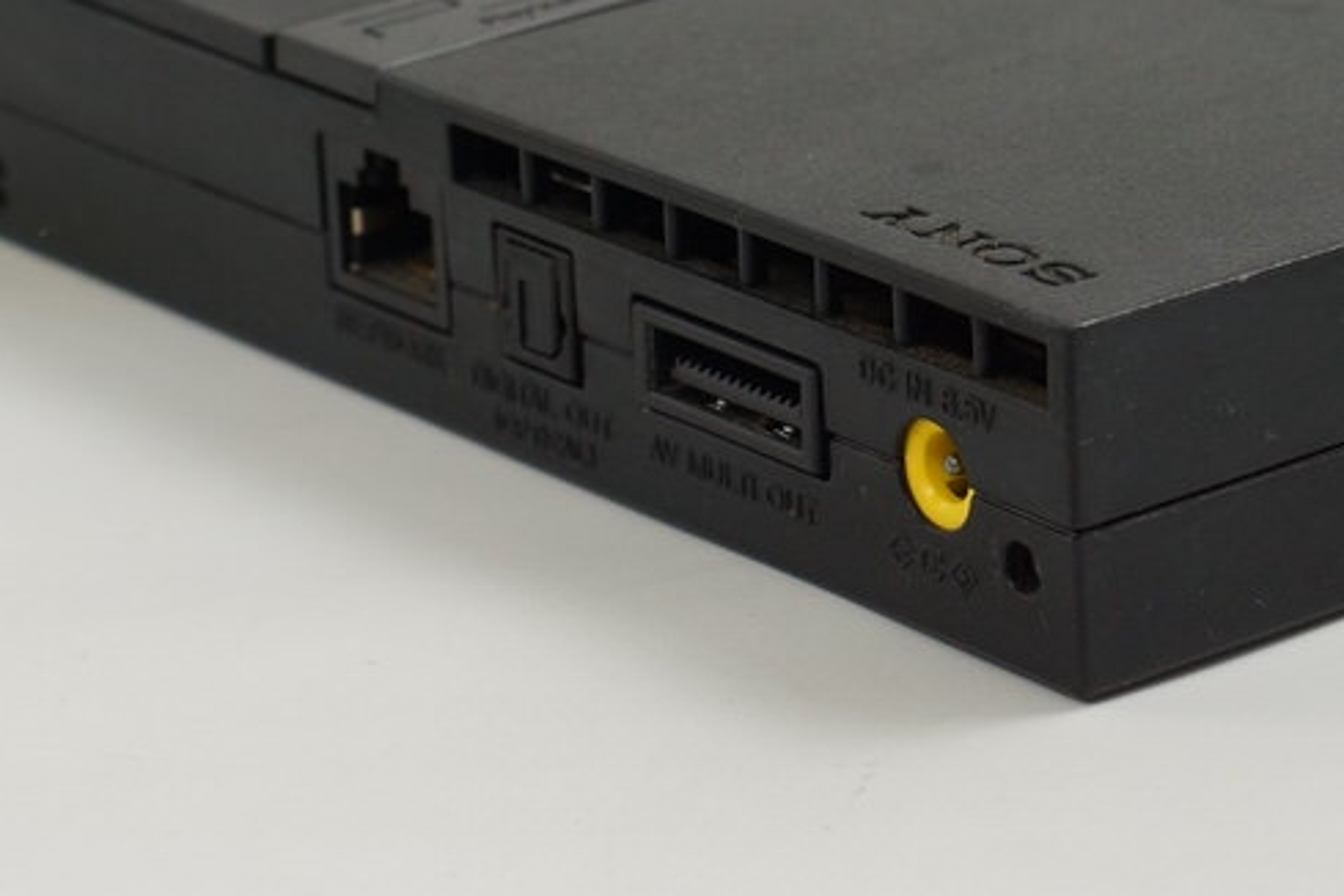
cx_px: 984
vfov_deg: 7.4
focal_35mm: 184
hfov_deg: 11.2
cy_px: 16
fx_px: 6869
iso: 500
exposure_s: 1/80
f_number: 6.3
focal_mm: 50
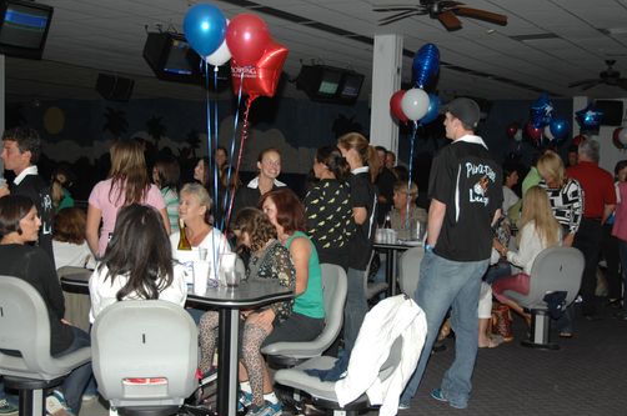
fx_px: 898
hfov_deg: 38.5
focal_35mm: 52
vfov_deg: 26.1
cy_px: 214
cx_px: 318
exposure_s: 1/125
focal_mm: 27
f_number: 4
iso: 200
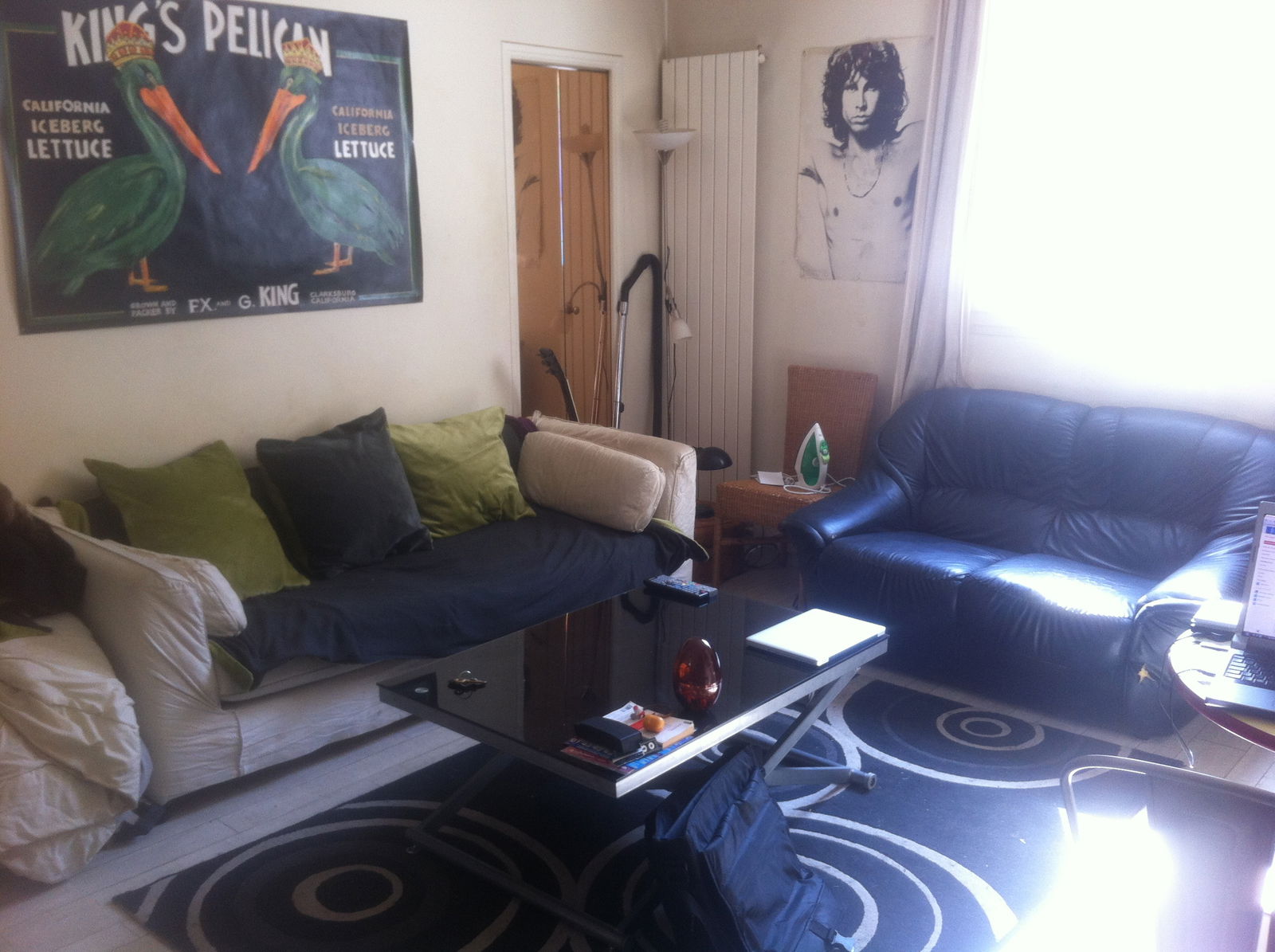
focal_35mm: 35
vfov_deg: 40.6
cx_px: 638
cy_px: 476
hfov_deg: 52.7
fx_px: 1287
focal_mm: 3.85
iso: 80
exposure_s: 1/20
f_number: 2.8
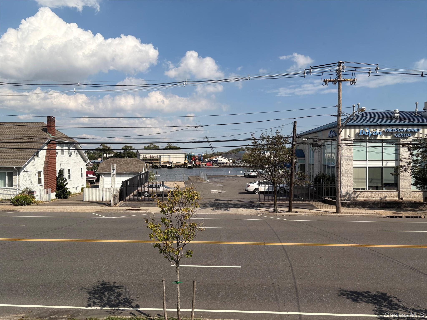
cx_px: 214
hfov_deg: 67.3
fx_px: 321
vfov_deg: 53.1
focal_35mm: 26
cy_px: 160
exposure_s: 1/3125
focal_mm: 5.96
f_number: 1.6
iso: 50
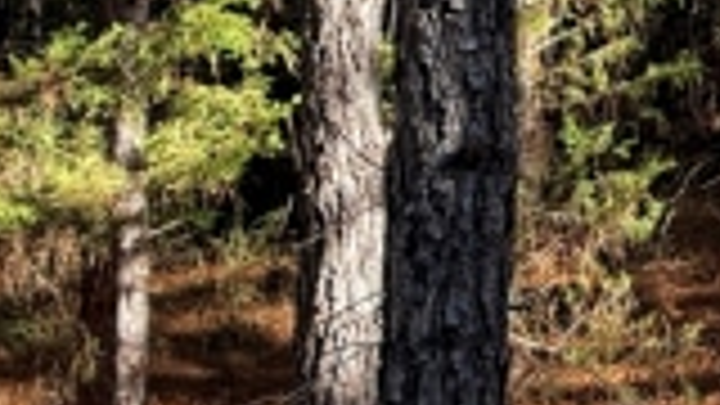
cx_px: 963
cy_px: -166
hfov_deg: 27.8
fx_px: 1165
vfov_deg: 18.0
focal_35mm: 61
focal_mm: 2.22
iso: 64
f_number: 2.2
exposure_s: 1/115
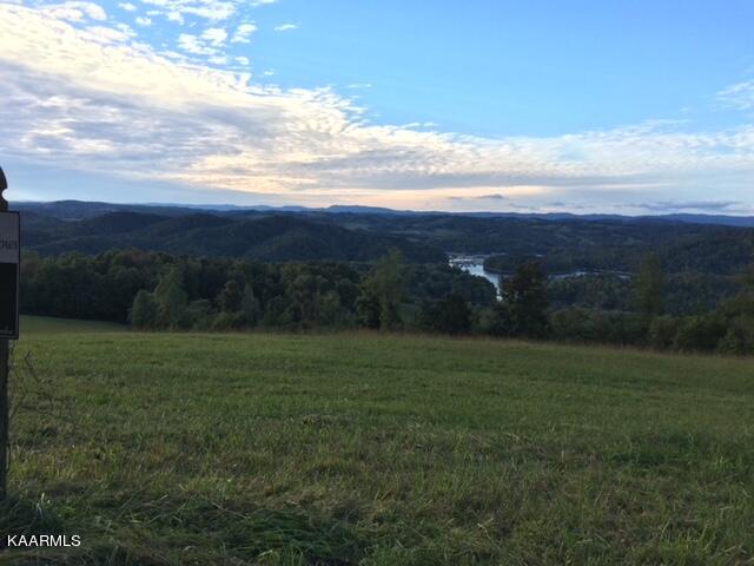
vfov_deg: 48.2
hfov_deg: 61.7
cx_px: 377
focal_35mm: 29
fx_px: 632
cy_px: 283
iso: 32
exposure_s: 1/820
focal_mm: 4.15
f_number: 2.2
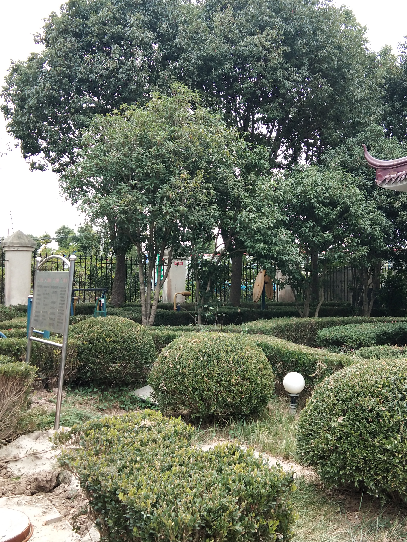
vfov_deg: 44.8
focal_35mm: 42
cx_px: 233
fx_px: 658
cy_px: 269
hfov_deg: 34.3
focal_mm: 3.69
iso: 50
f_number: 2.2
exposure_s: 1/128
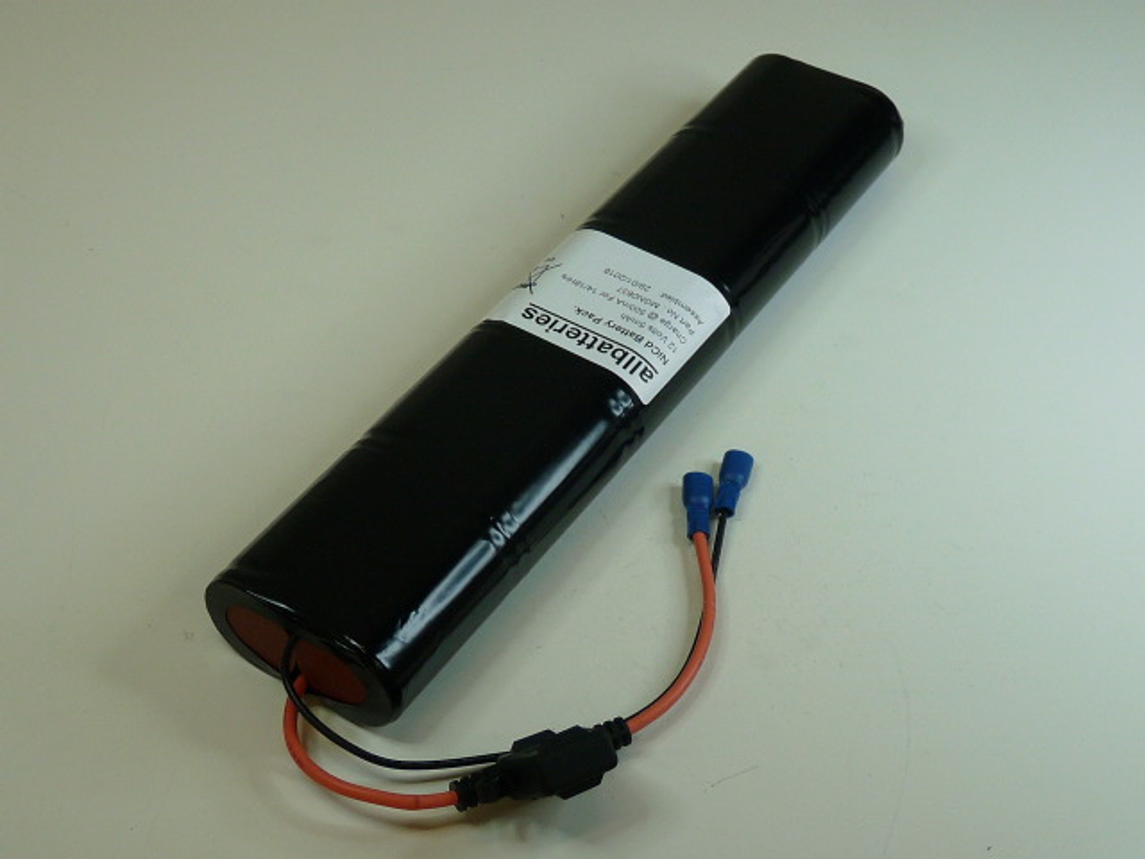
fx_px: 1885
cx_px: 572
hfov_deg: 33.8
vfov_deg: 25.7
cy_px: 430
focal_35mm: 57
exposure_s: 1/80
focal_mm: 5.8
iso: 100
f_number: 3
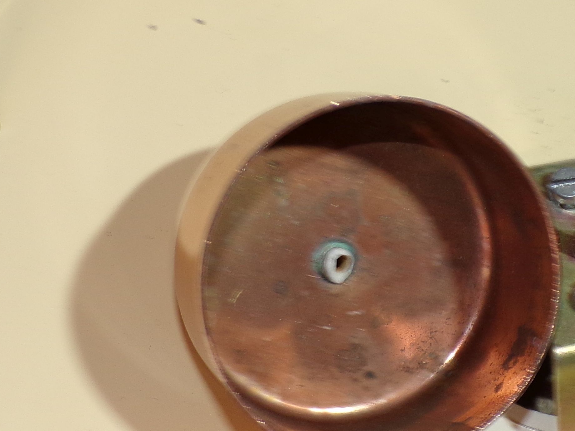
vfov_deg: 14.1
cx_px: 485
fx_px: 1744
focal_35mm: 105
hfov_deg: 18.5
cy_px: 288
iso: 80
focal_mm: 7.6
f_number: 3.4
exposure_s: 1/40
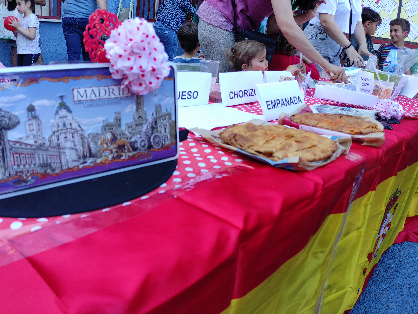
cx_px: 209
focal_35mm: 25
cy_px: 157
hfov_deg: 69.4
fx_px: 302
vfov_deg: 54.9
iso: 105
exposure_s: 1/100
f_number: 1.89
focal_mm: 5.43
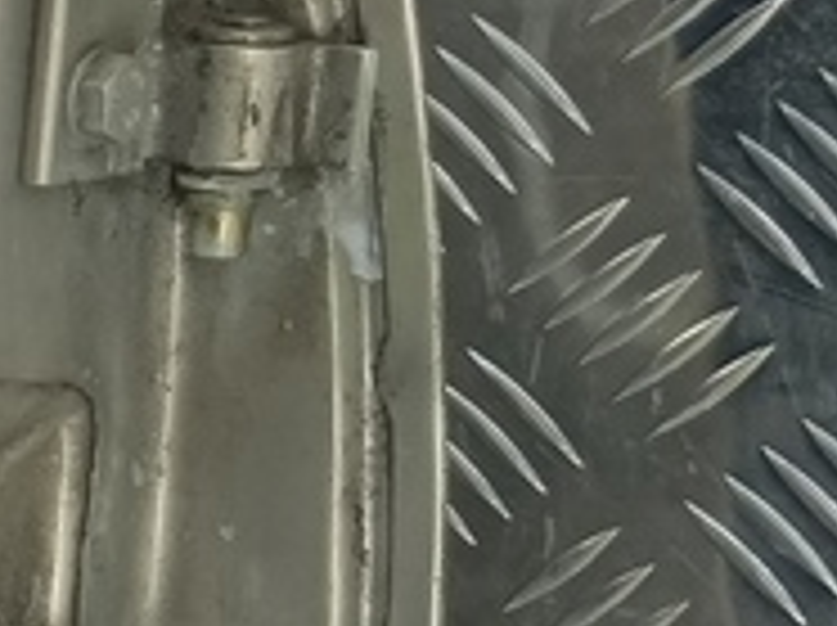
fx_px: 3598
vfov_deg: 9.9
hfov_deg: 11.2
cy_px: 563
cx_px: -1161
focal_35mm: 149
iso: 130
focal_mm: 4.11
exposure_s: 1/50
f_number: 1.6
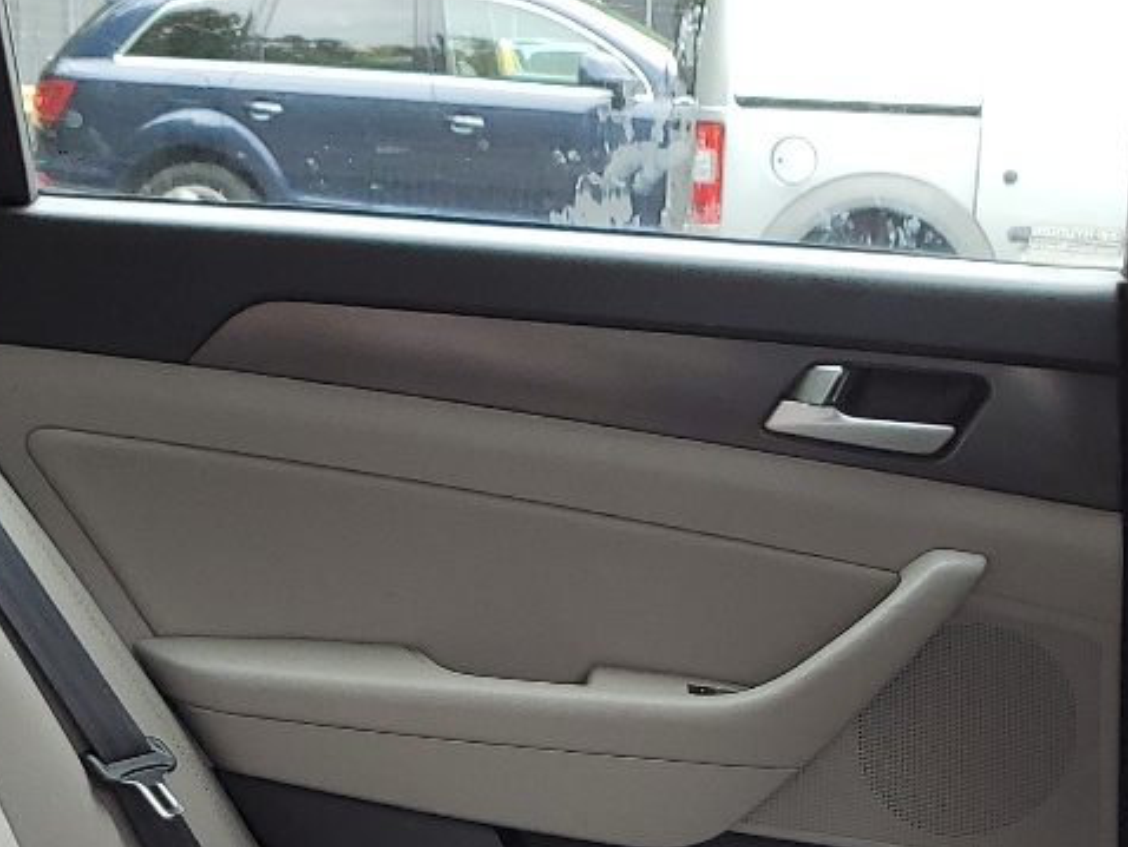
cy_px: 1189
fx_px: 2836
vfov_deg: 15.9
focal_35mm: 87
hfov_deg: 22.5
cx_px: 531
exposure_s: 1/145
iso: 50
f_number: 1.5
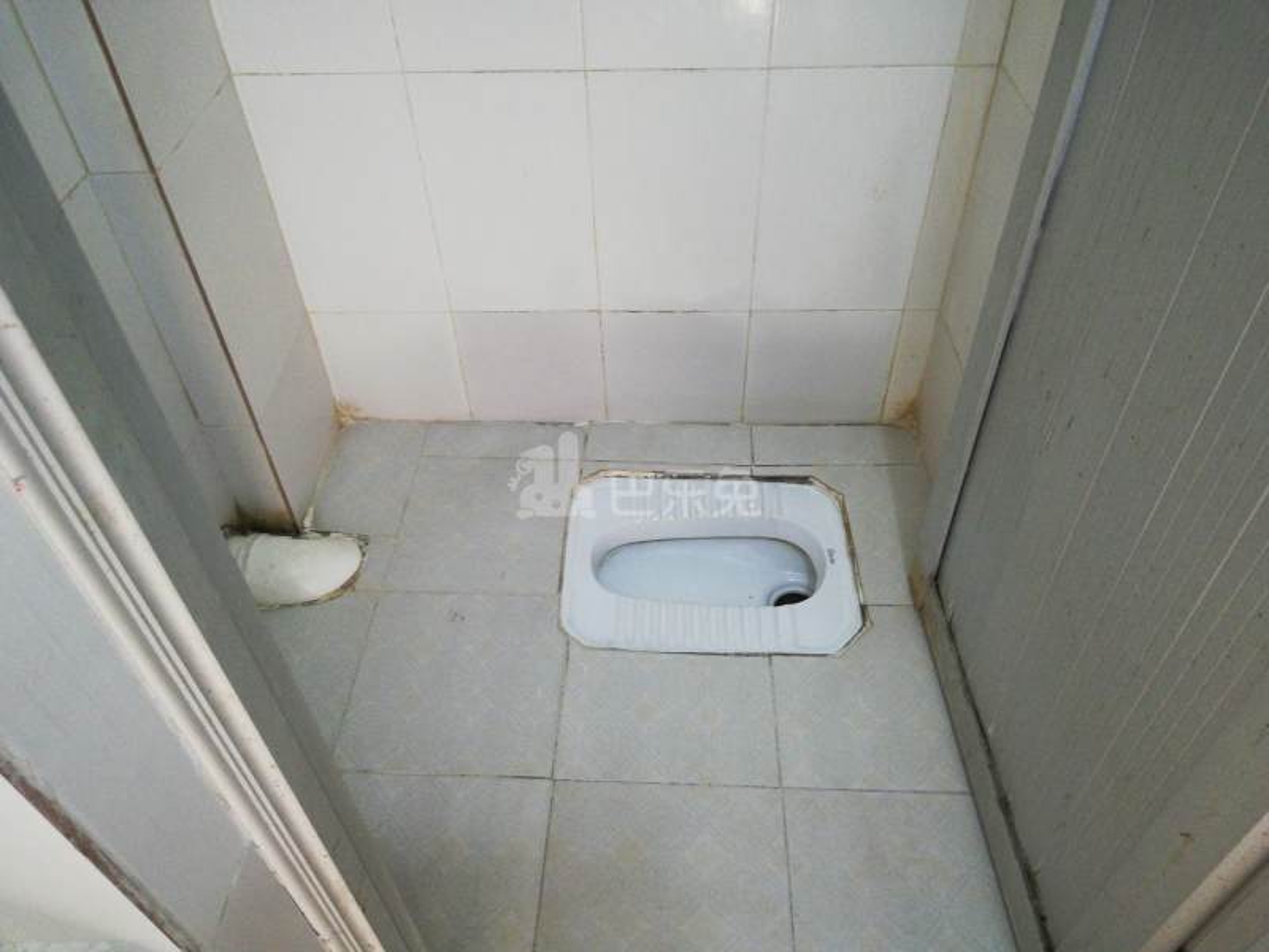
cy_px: 476
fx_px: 953
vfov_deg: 53.1
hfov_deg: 67.3
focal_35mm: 26
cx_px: 634
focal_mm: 3.83
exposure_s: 1/24
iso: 400
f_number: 2.2
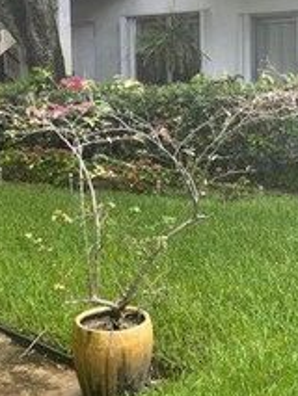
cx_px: 216
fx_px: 699
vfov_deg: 31.4
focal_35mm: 61
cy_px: 127
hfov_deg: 23.8
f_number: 1.6
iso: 32
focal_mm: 4.2
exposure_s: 1/213
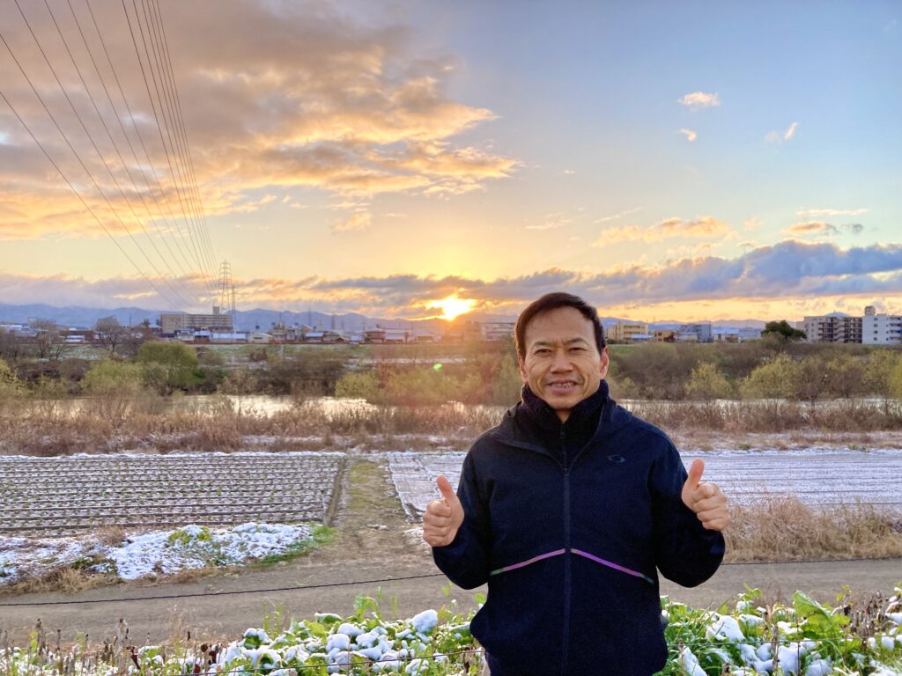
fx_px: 730
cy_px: 338
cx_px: 451
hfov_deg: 63.4
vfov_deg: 49.7
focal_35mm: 28
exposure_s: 1/592
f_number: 1.8
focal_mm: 3.99
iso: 20
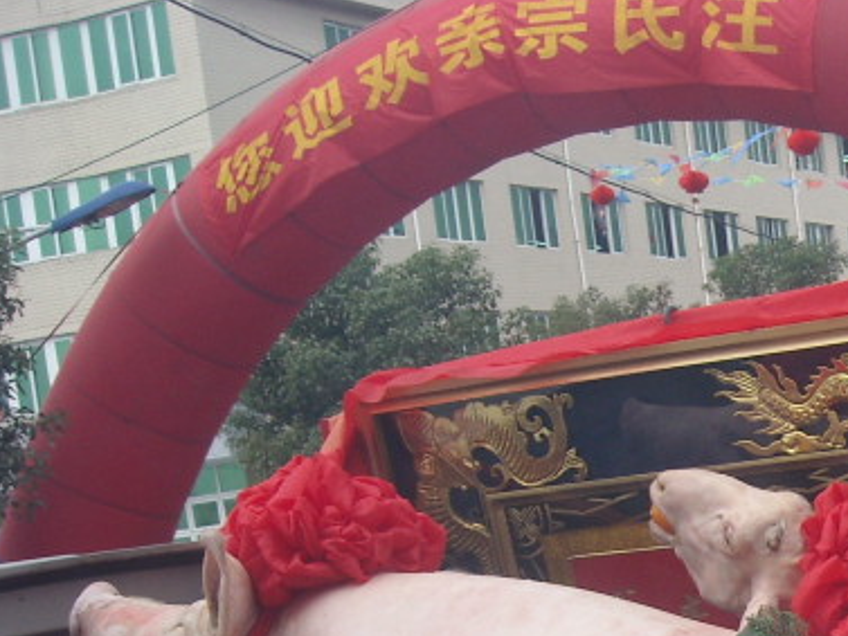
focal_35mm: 95
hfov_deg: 19.1
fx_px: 2328
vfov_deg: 14.9
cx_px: 1098
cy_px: 811
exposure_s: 1/105
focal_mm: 5.7
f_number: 2.8
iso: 64
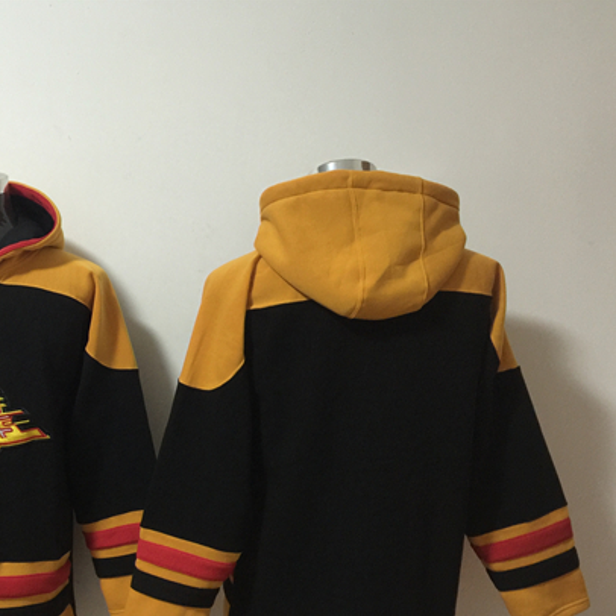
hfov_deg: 39.8
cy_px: 366
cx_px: 155
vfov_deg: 40.8
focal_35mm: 41
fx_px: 825
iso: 125
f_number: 2.2
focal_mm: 4.15
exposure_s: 1/8
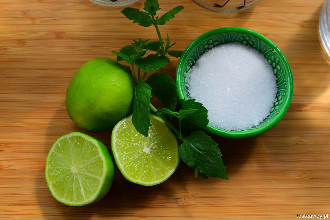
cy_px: 110
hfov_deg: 37.9
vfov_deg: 25.8
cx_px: 165
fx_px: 481
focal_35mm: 52
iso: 100
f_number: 6.3
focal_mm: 35
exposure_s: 1/80
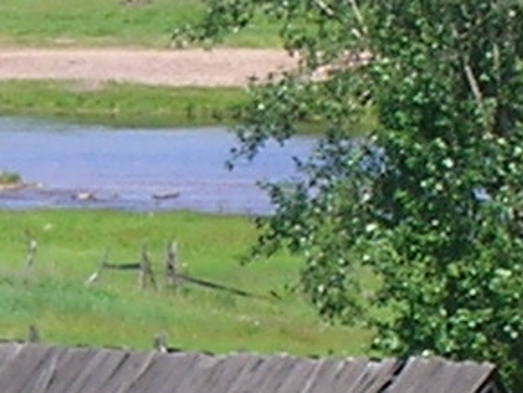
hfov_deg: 3.2
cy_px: 532
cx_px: 52
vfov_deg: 2.4
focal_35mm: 614
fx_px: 9284
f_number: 6.9
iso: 50
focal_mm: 13
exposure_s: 1/126
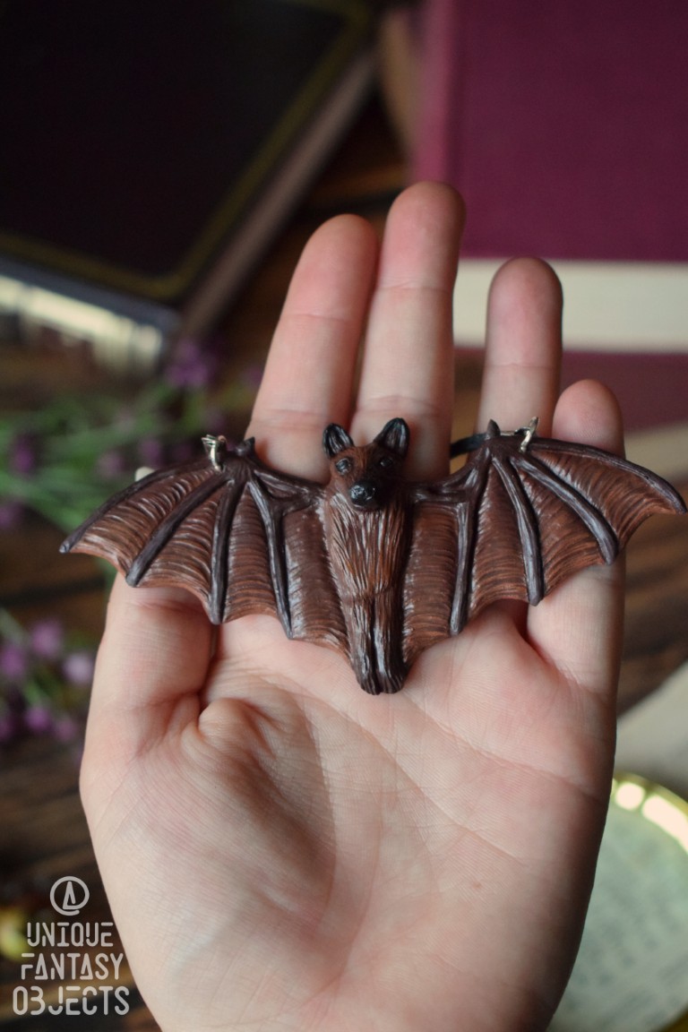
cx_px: 344
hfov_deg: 22.6
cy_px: 516
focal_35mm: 60
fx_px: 1720
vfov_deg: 33.4
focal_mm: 40
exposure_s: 1/60
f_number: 5
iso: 4000
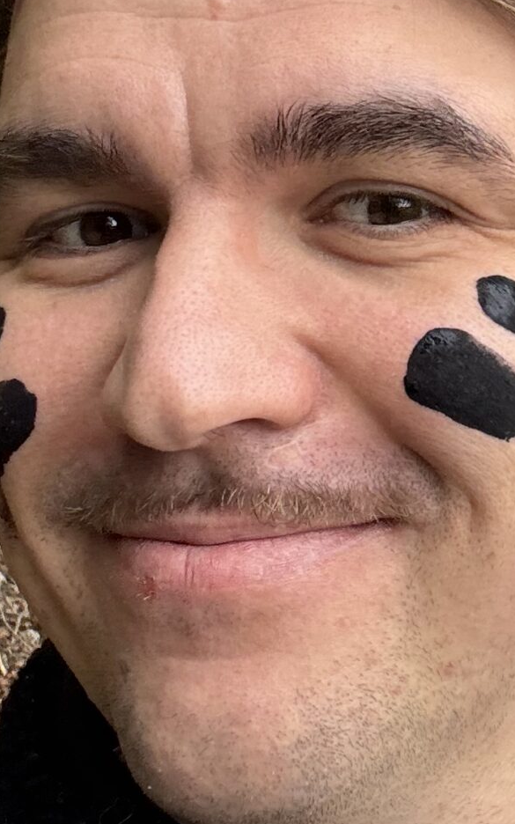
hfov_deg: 14.9
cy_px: 302
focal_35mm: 87
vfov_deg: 23.7
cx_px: 392
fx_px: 1954
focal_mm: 2.69
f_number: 1.9
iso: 40
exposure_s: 1/121
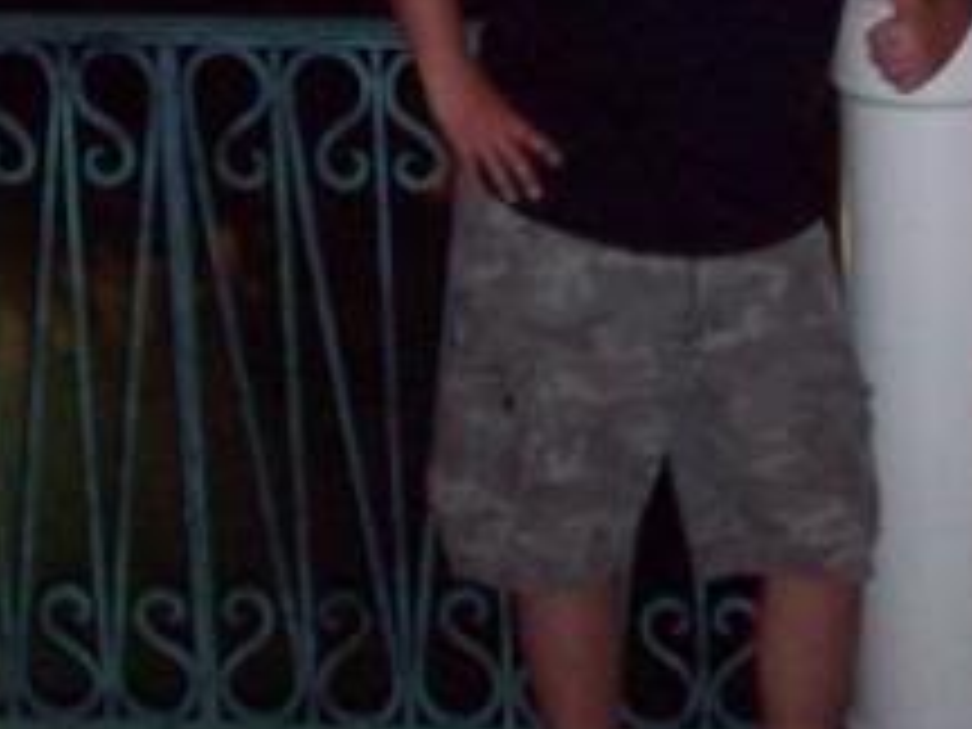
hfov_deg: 14.0
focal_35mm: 137
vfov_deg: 10.6
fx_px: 3847
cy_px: -248
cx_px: 1112
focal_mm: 6.2
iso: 200
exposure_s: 1/45
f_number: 2.8
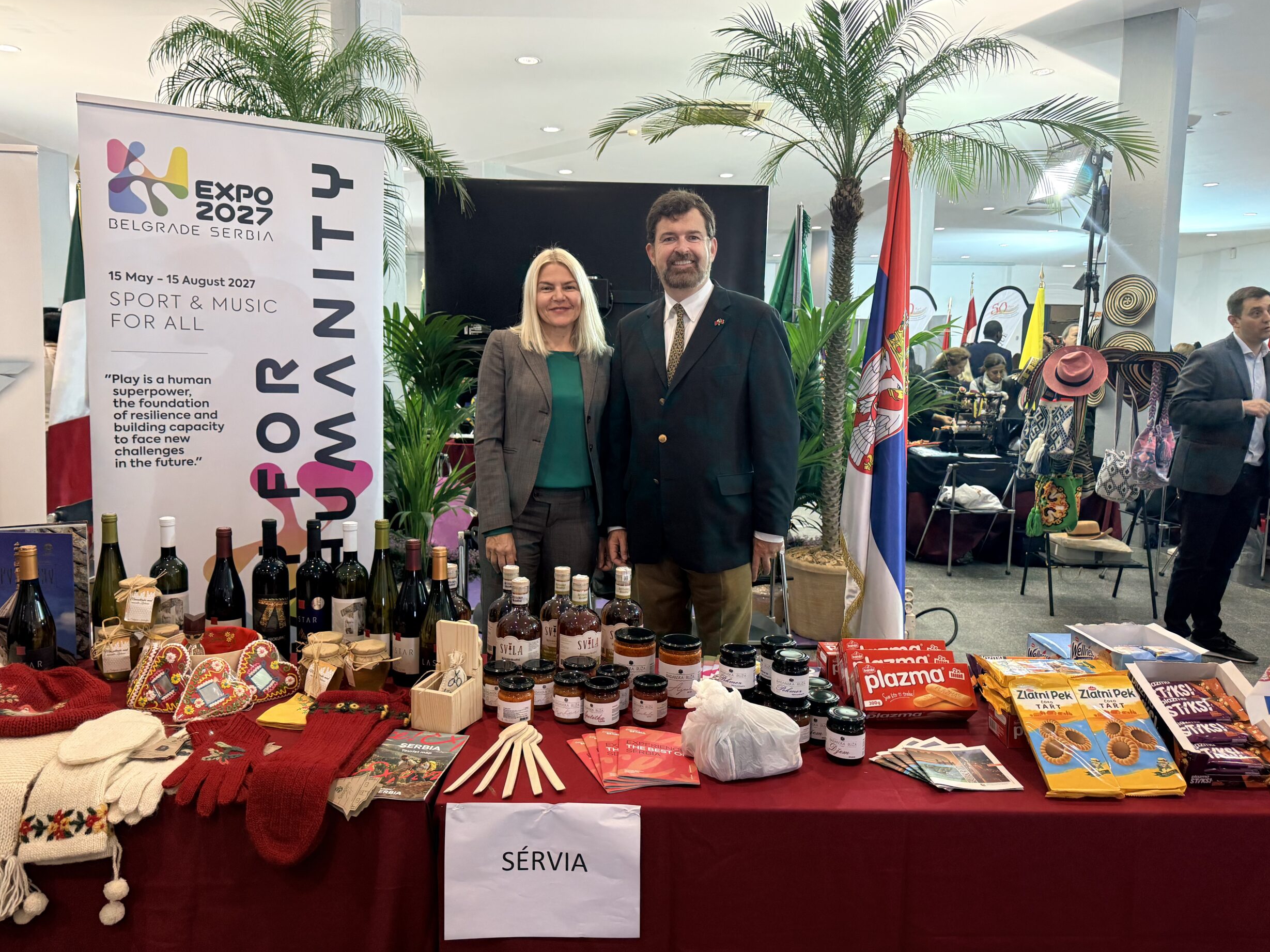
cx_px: 645
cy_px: 458
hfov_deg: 69.4
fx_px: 917
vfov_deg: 54.9
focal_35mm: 25
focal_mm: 6.76
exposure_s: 1/50
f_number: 1.78
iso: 200
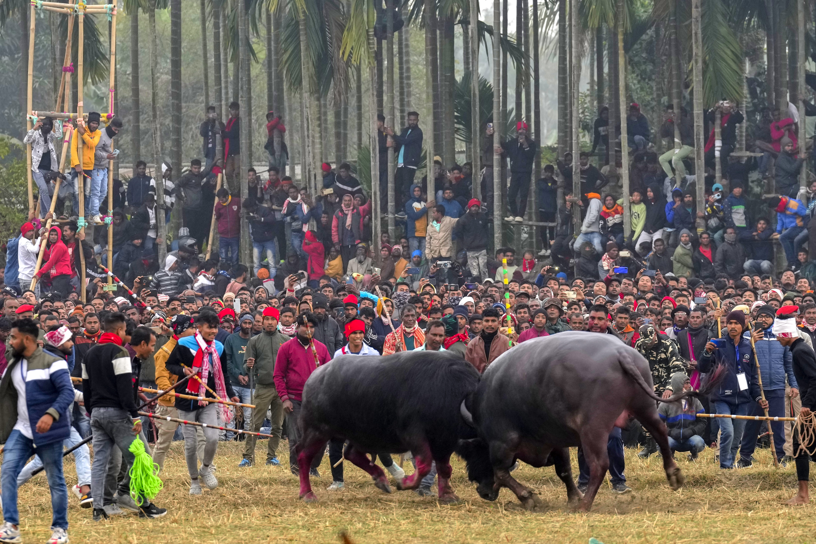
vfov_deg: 4.6
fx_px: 6799
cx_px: 408
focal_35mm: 300
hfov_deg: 6.9
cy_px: 272
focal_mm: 200
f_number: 5.6
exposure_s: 1/250
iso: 800
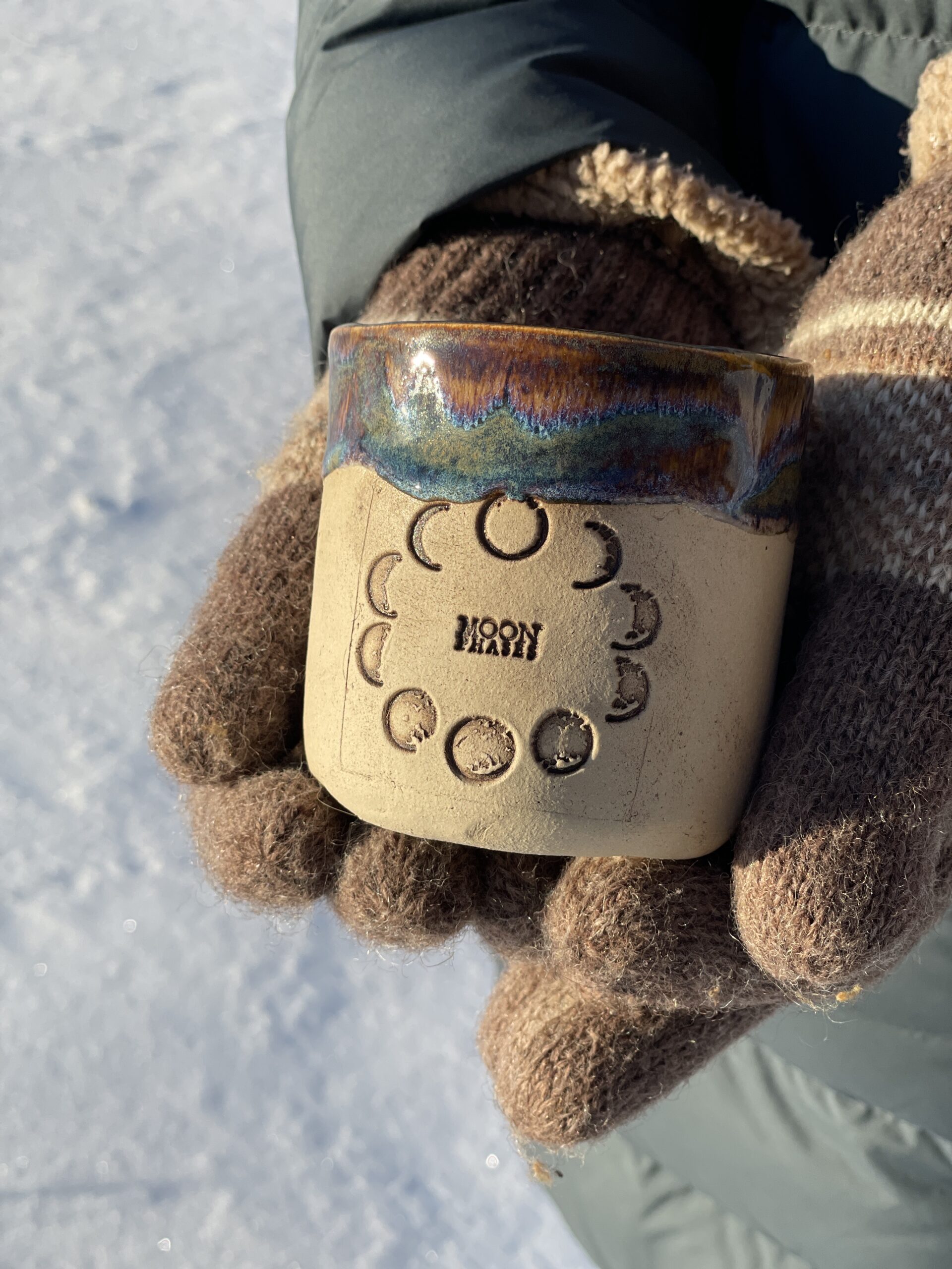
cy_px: 634
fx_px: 1907
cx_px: 476
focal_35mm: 52
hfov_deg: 28.0
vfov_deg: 36.8
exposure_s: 1/1597
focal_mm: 6
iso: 32
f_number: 2
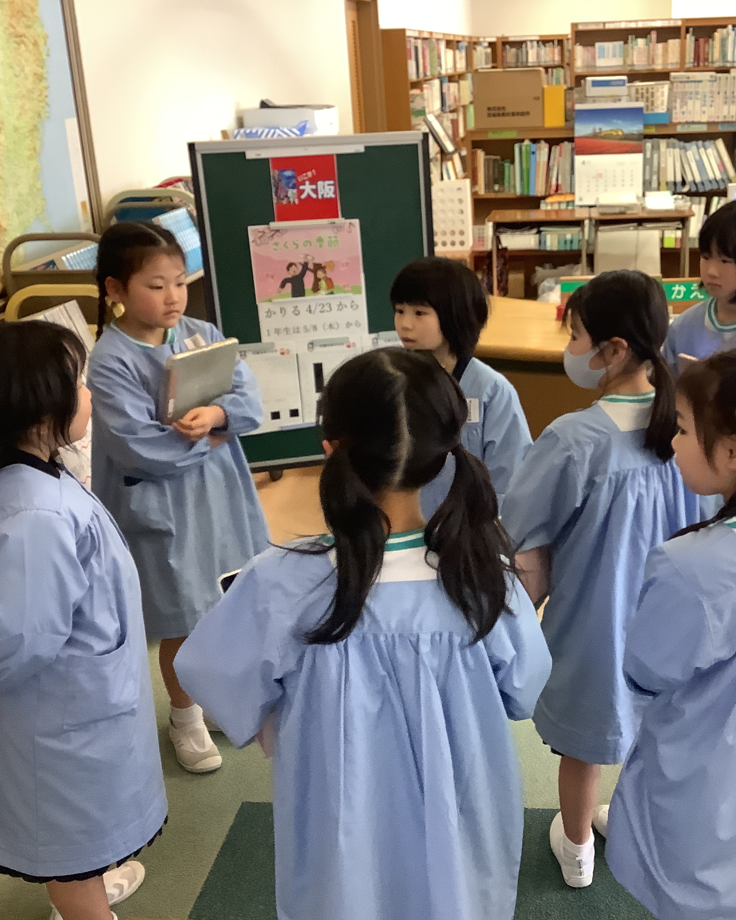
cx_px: 485
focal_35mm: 41
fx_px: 1116
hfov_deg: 36.2
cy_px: 462
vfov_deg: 44.8
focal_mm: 3.3
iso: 200
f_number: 2.4
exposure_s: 1/50
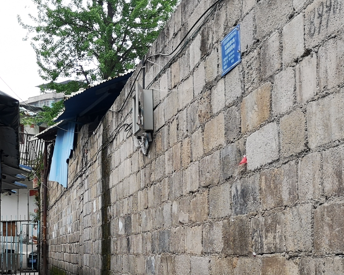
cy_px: 207
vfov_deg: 24.3
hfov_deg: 29.8
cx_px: 73
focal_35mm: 62
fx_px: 631
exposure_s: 1/100
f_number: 1.8
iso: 64
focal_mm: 3.95
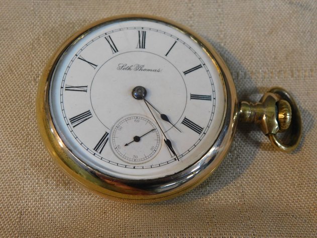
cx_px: 158
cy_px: 119
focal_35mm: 45
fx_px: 412
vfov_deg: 32.2
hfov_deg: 42.1
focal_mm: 8
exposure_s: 1/30
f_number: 3.7
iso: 400
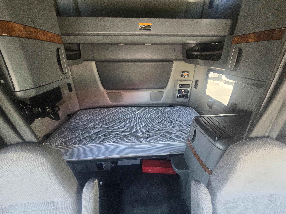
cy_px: 107
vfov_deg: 89.9
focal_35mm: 13
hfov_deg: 106.2
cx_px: 143
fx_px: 107
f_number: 2.2
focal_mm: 2.2
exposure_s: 1/60
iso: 640
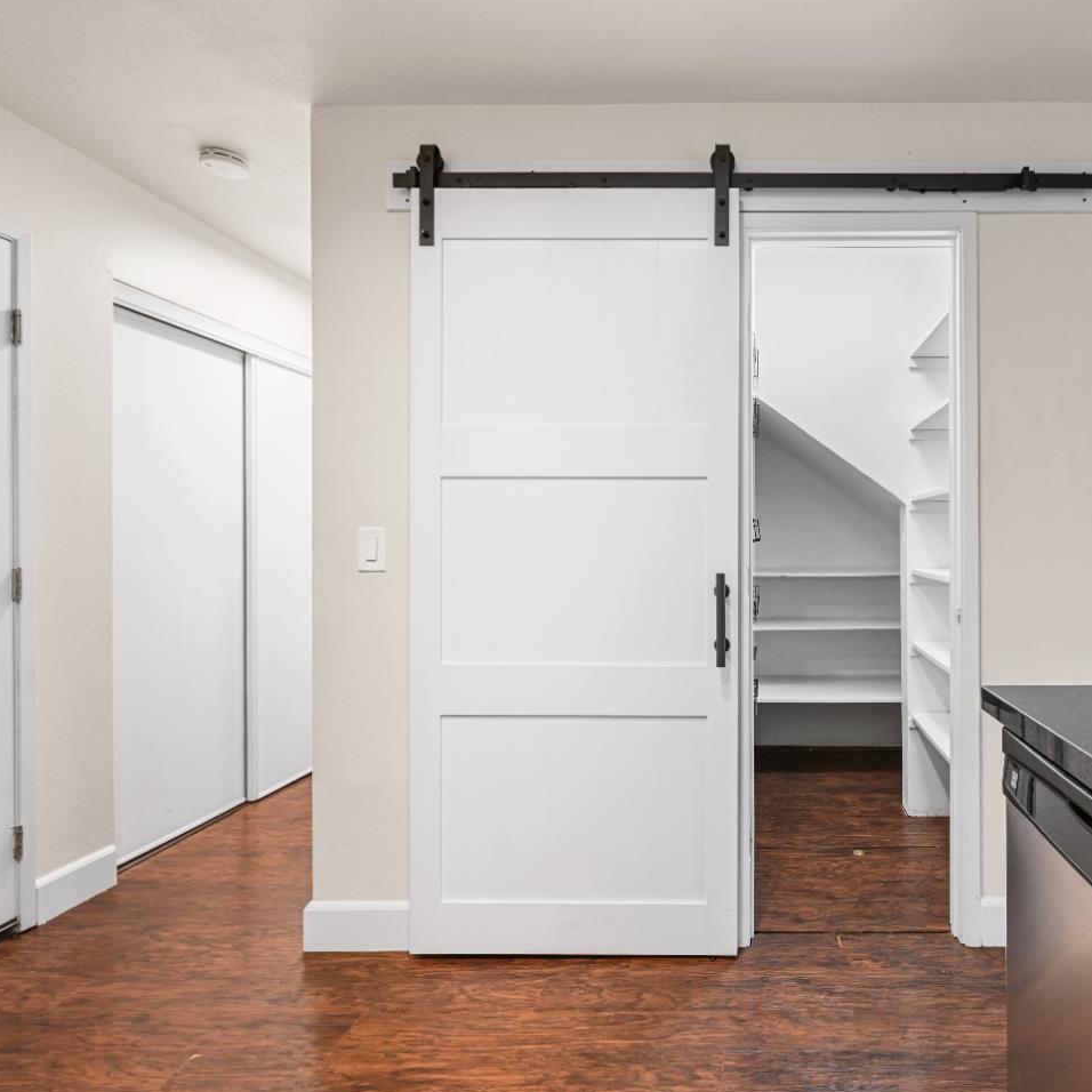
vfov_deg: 74.8
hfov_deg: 71.8
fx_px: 714
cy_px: 546
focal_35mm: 20
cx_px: 760
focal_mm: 15
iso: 1600
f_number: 9
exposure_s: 1/5
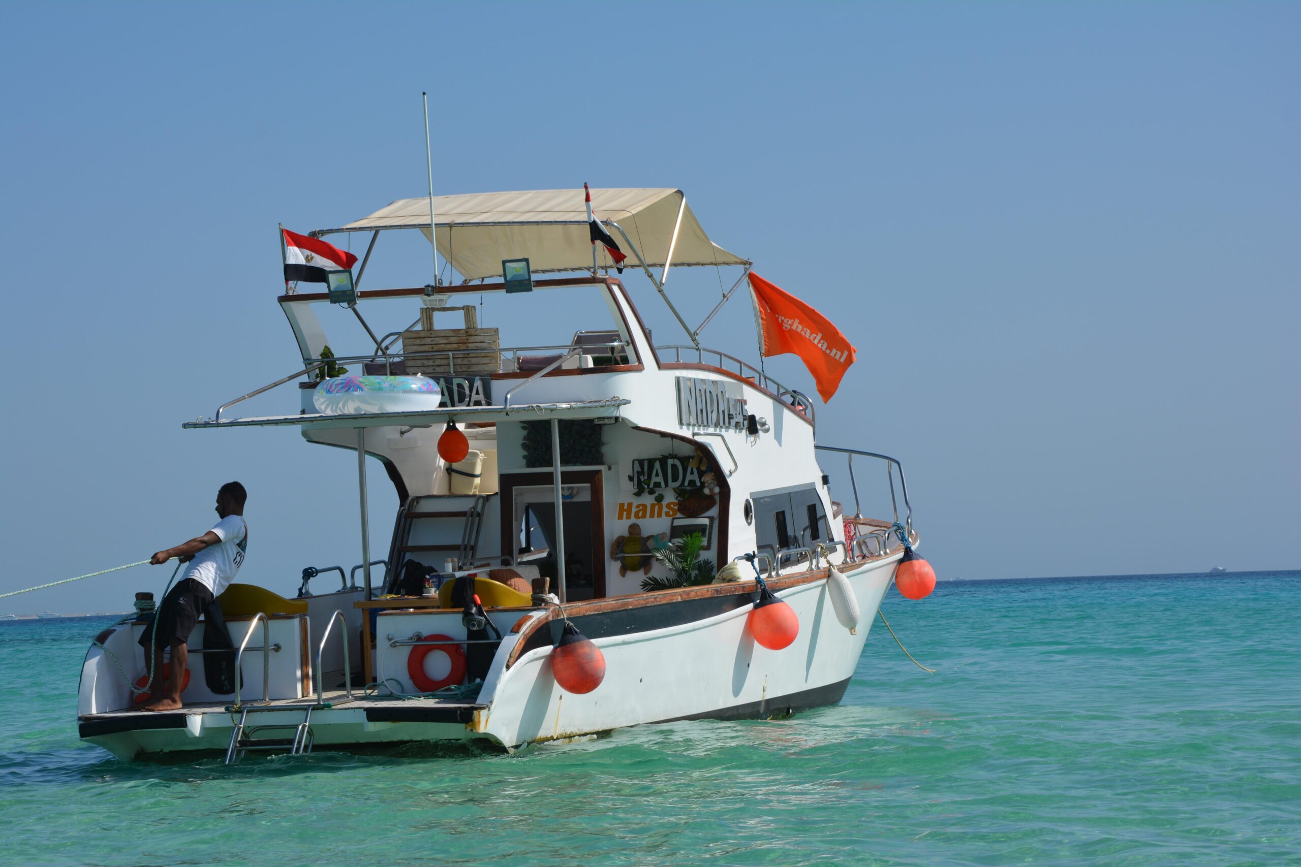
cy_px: 434
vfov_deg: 12.2
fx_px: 4066
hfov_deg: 18.2
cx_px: 650
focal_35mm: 112
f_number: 9
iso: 100
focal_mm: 75
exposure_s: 1/320
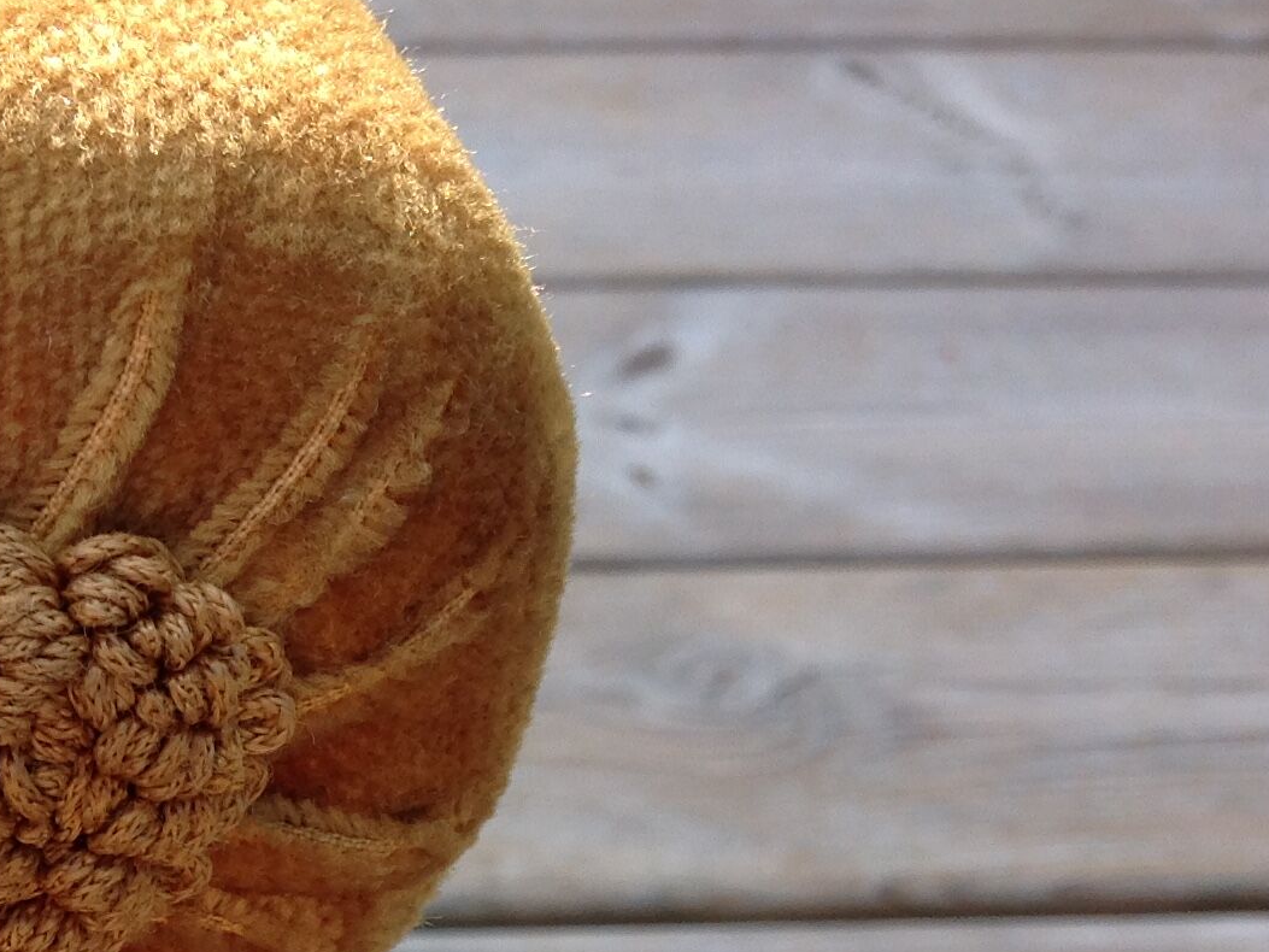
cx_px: -187
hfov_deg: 21.4
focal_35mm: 86
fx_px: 3153
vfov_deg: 16.9
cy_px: 863
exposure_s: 1/378
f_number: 2.4
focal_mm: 4.28
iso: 50
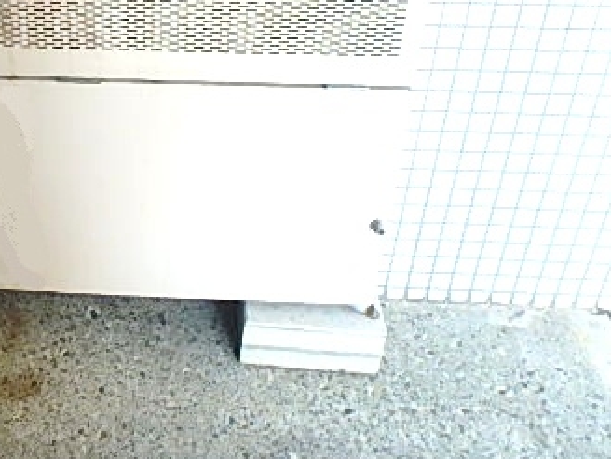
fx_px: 724
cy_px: 24
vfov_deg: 32.9
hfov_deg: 44.0
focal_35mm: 41
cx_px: 140
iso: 125
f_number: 3.5
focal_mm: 3.7
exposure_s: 1/100
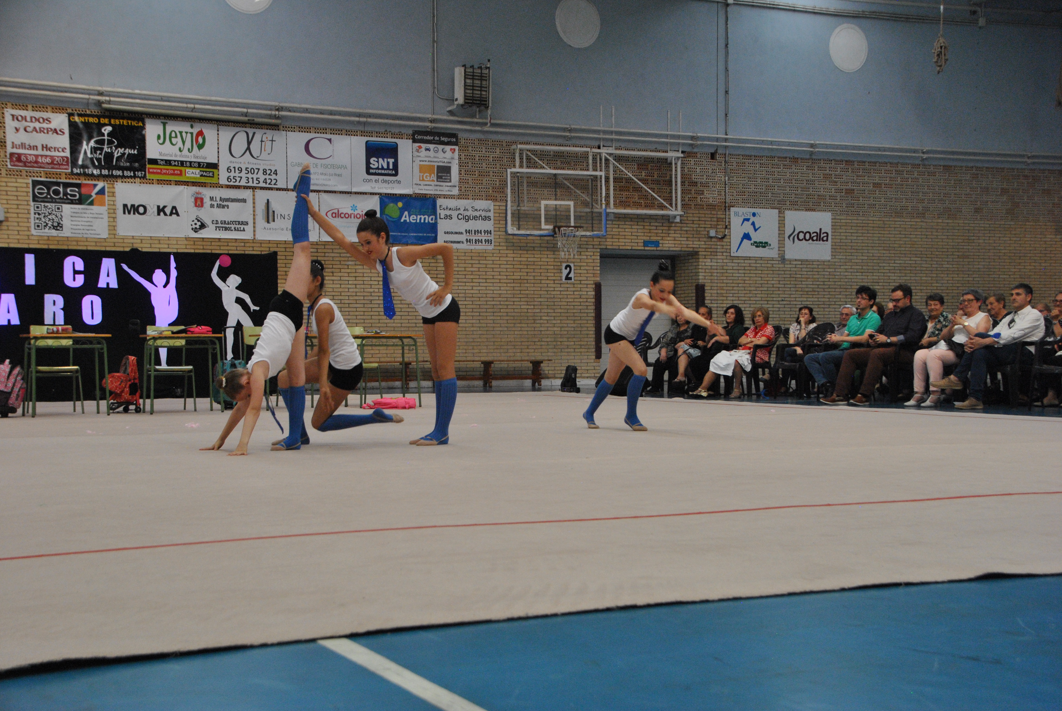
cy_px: 356
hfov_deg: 38.8
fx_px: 1506
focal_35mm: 51
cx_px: 531
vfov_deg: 26.6
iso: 800
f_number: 5.6
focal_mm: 34
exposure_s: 1/125
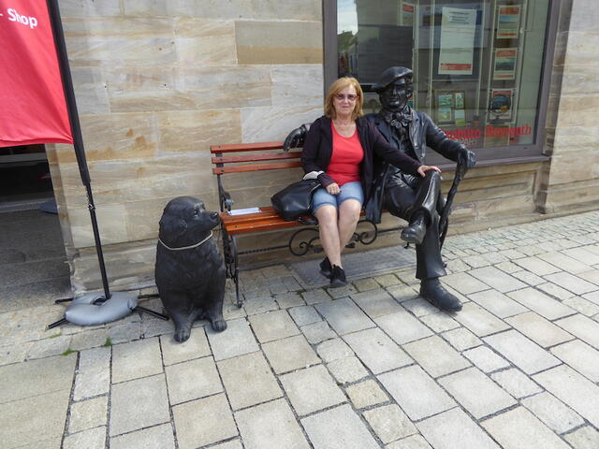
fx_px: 433
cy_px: 224
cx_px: 300
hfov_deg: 69.4
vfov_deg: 54.9
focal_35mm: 25
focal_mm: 4.3
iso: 100
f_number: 3.3
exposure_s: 1/200
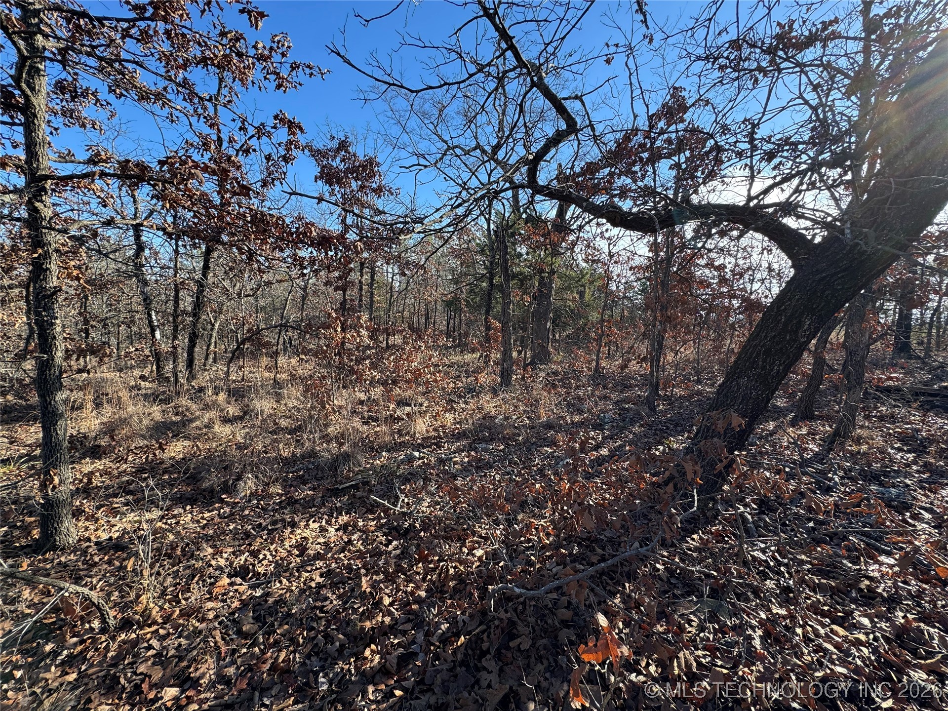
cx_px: 474
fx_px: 383
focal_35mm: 14
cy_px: 356
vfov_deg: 85.7
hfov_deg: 102.1
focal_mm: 2.22
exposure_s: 1/306
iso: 40
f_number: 2.2
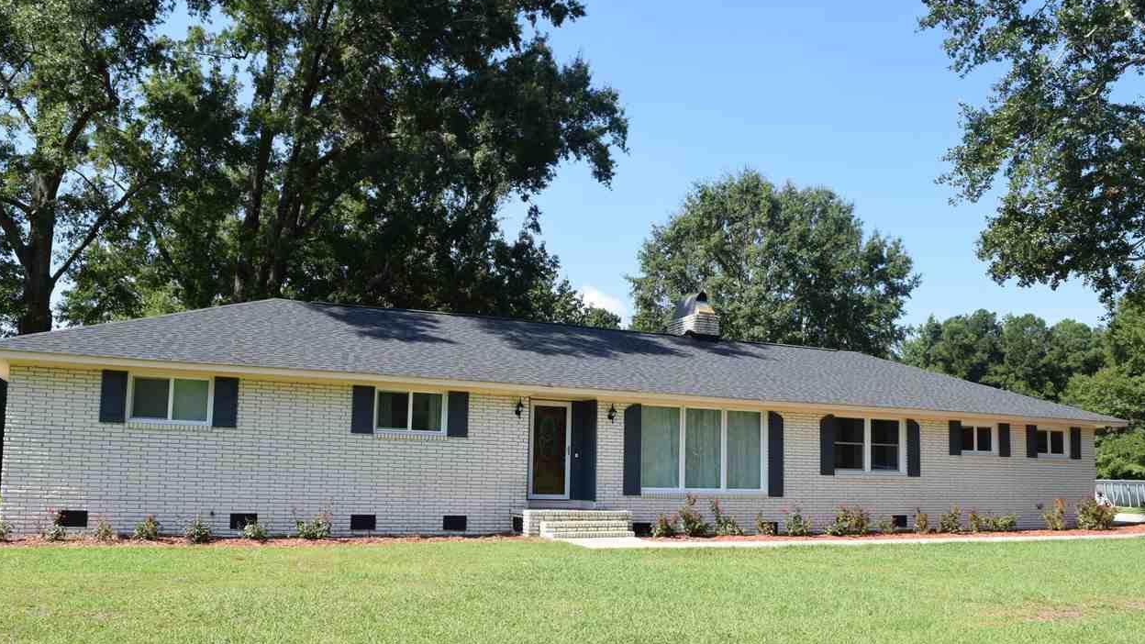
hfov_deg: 66.1
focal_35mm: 29
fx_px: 880
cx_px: 568
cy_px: 377
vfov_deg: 40.1
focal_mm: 18
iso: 250
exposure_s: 1/250
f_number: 8
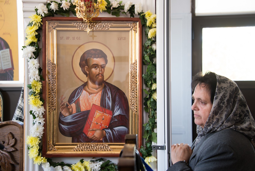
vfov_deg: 20.9
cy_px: 86
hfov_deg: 30.9
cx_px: 128
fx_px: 461
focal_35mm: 65
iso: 640
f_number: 5
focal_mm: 65
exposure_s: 1/40
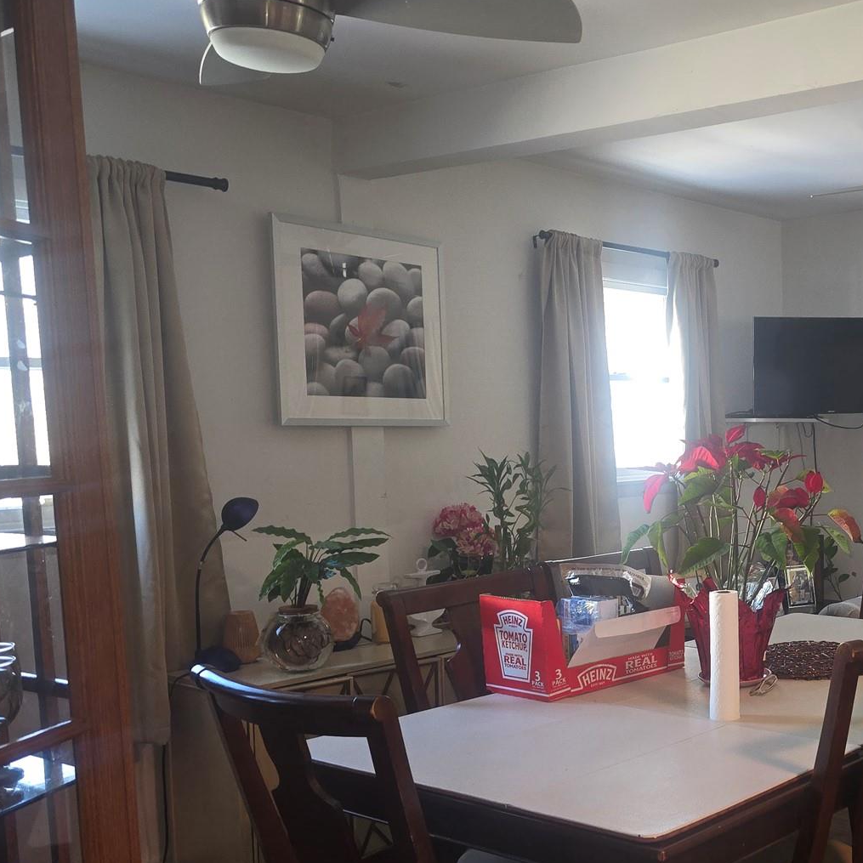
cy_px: 520
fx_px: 1156
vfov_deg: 40.7
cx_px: 834
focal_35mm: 41
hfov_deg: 37.2
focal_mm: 6.3
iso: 100
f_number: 1.7
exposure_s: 1/24
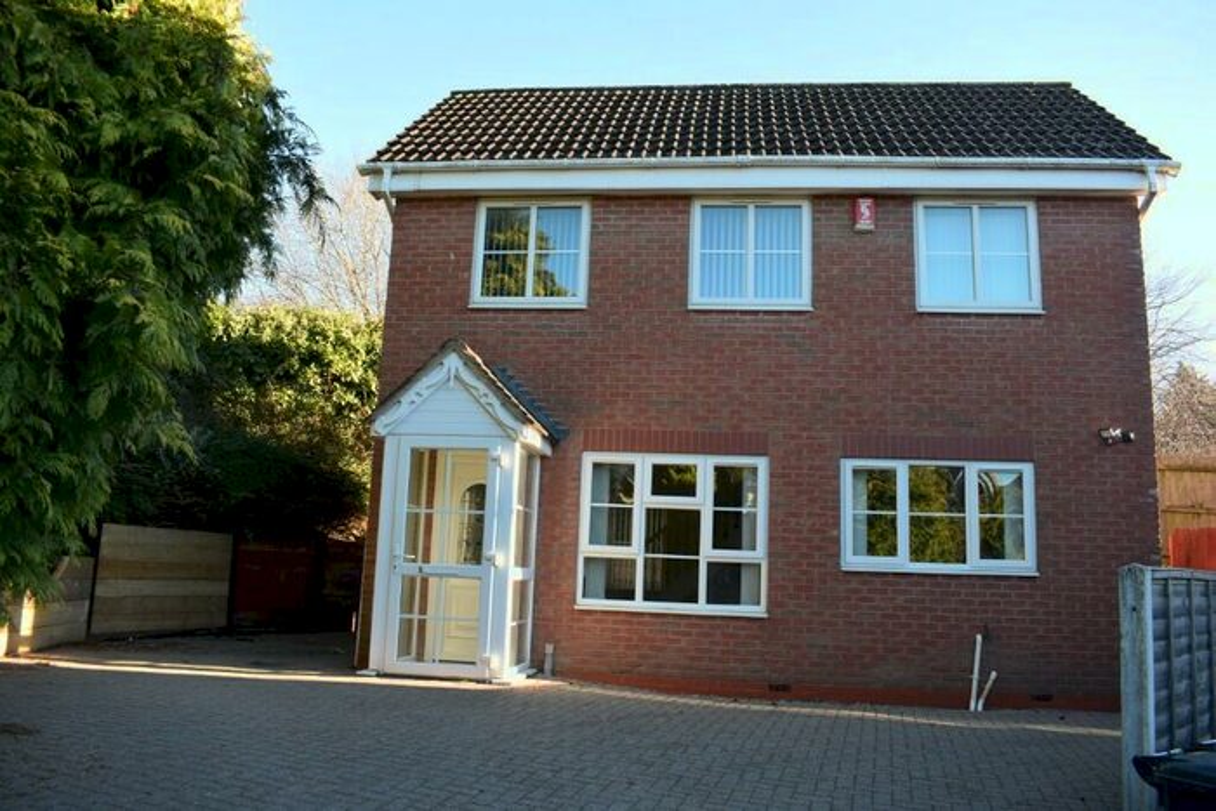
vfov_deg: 47.9
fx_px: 912
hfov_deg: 67.4
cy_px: 406
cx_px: 608
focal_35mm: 27
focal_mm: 18
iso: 400
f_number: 7.1
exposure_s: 1/200
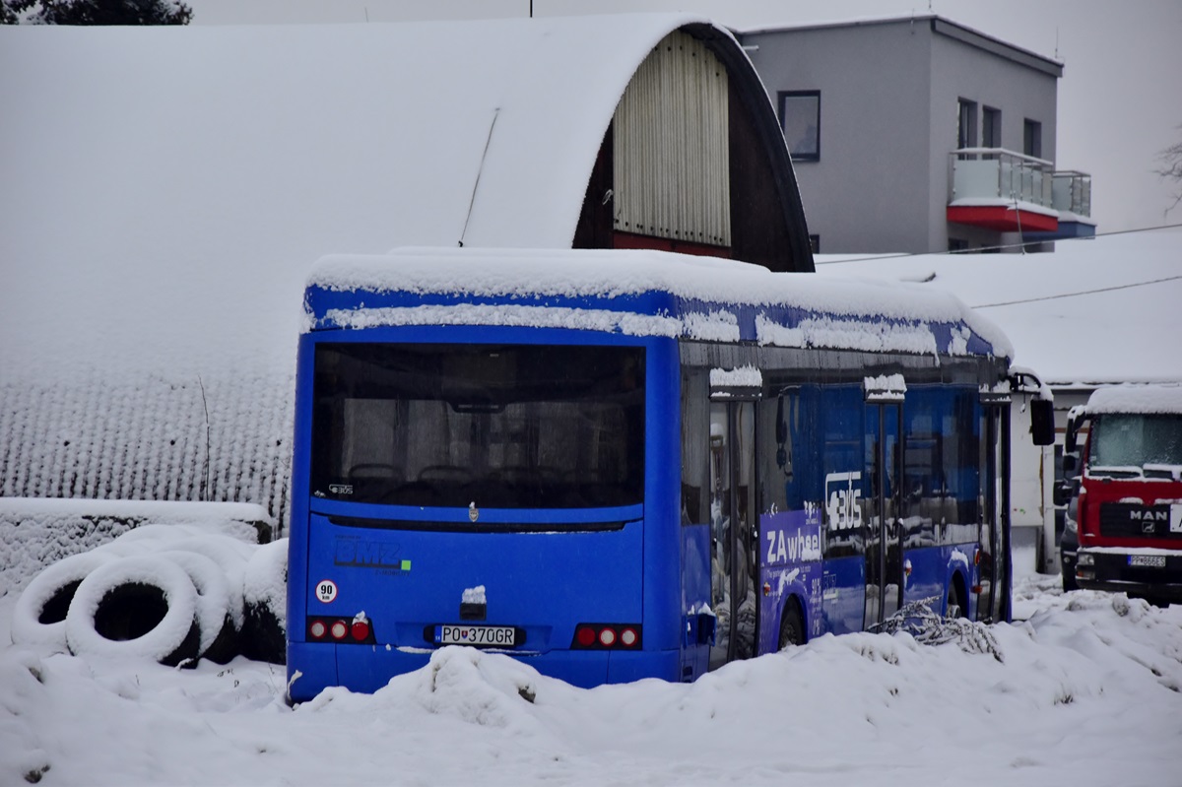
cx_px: 591
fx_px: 5169
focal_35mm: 158
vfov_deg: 8.7
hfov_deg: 13.0
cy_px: 394
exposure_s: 1/250
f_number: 5.6
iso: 800
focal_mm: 105
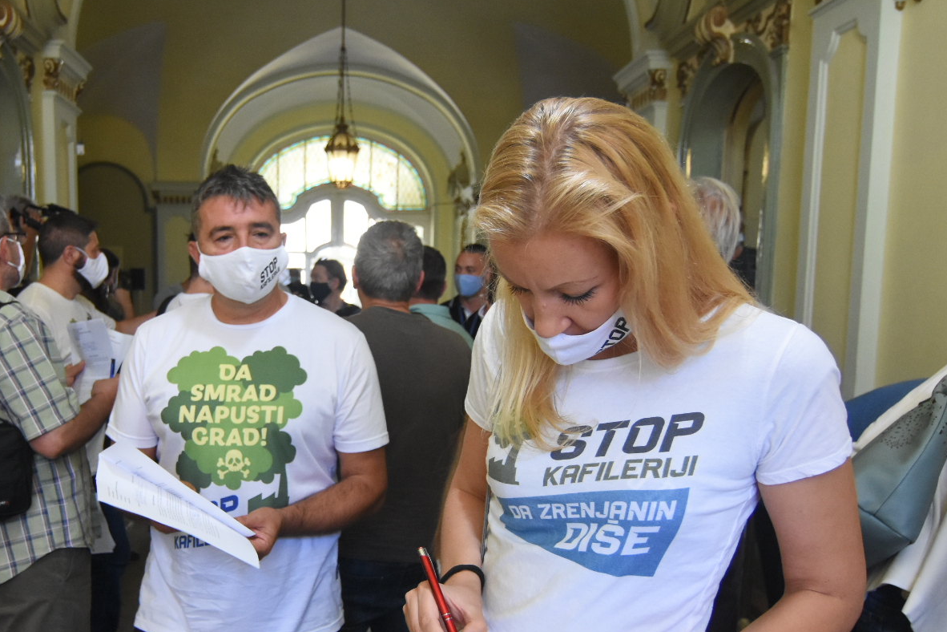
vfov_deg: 35.6
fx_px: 973
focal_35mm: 37
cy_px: 421
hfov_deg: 51.1
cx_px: 331
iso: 2000
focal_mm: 18
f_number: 4
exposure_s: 1/125
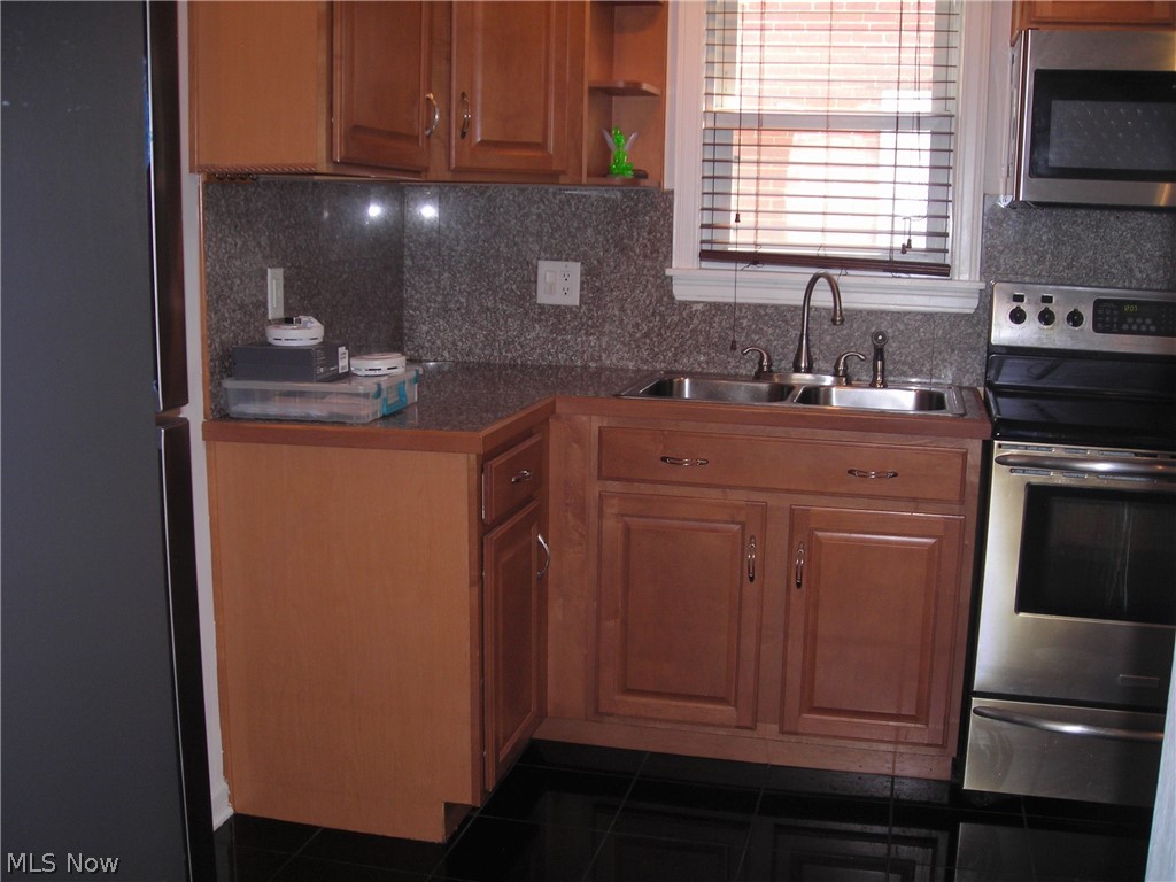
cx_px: 588
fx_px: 1291
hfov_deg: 49.0
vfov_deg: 37.7
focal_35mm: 38
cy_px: 441
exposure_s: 1/60.1
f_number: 3.2
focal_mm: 6.3
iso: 69
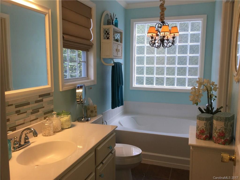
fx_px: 215
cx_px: 120
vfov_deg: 45.4
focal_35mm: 31
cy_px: 90
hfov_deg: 58.4
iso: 25
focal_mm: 3.3
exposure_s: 1/40
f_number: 2.4
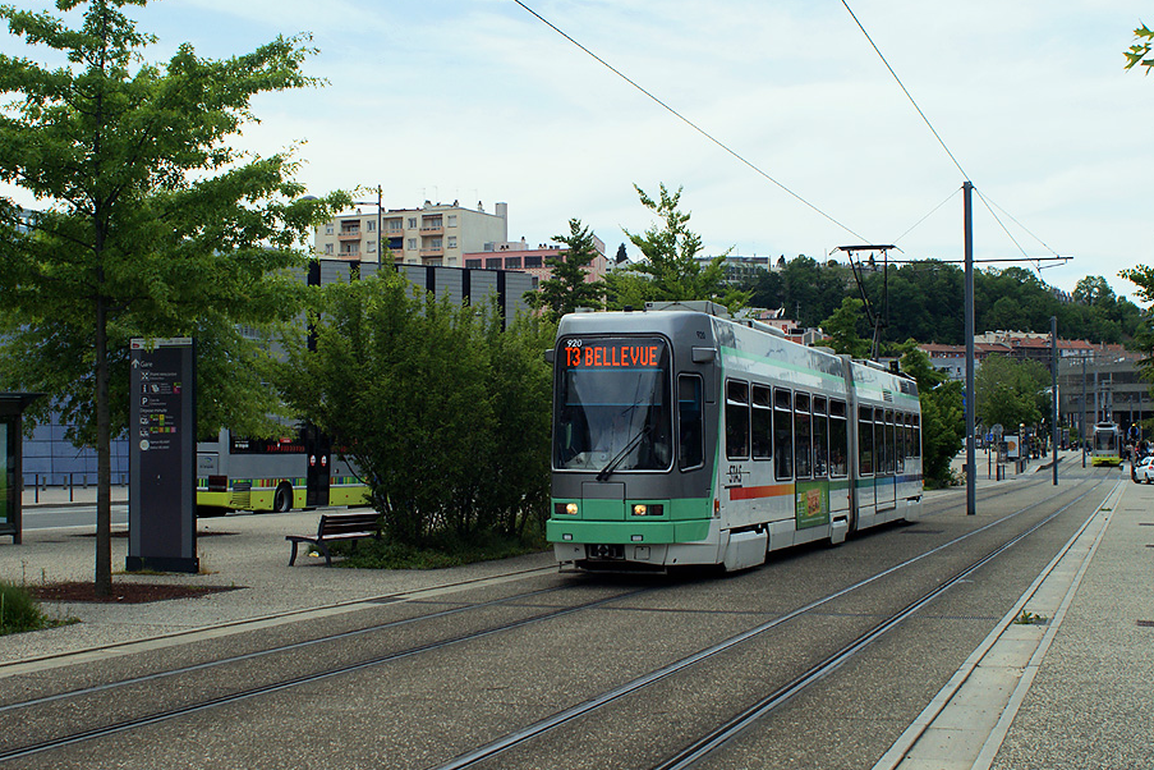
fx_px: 1635
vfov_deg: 26.5
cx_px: 579
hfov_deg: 38.9
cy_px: 379
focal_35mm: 51
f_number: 7.1
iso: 200
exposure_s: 1/500
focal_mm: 30
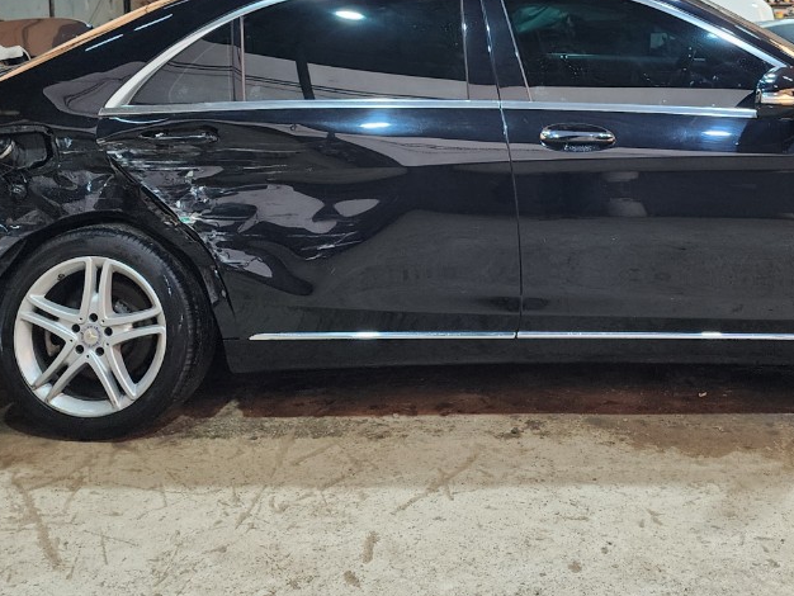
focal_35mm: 47
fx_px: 1078
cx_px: 539
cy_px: 42
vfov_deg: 29.4
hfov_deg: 39.9
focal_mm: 6.4
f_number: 1.8
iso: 200
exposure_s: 1/120
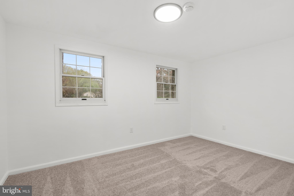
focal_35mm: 16
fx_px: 131
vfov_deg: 73.8
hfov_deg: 96.7
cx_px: 147
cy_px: 98
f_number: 8
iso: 320
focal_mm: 16
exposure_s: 1/6
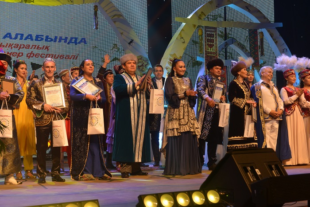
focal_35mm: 62
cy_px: 104
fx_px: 534
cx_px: 155
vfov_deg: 21.9
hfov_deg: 32.4
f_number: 5.6
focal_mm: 62
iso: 800
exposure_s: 1/125
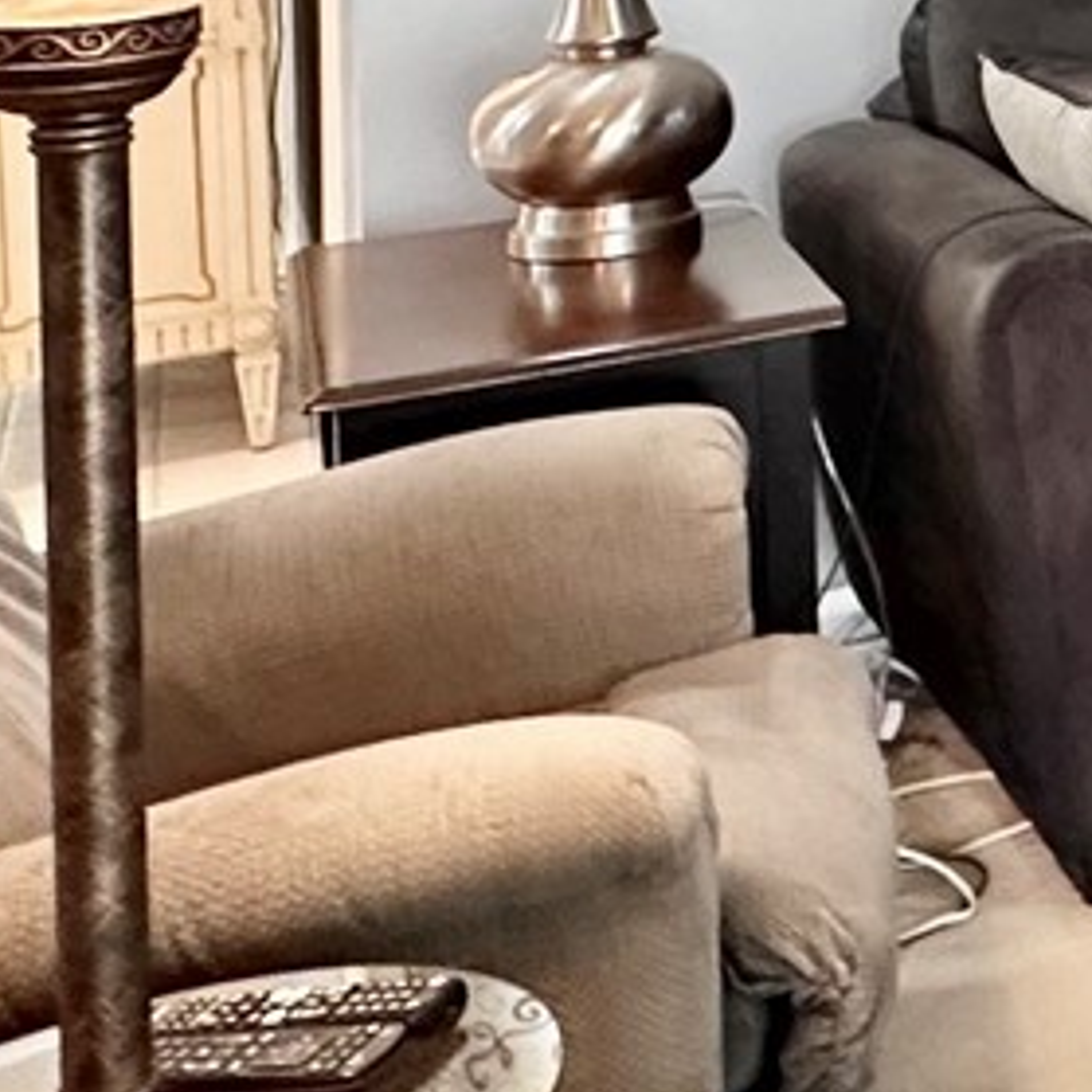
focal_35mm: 71
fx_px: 2534
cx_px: 2204
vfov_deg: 21.8
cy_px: -352
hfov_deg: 17.3
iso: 400
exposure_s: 1/60
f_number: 2.2
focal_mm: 2.22
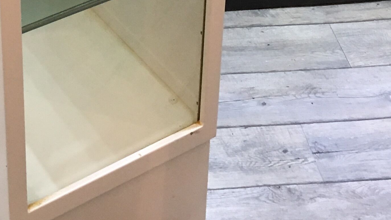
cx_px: 66
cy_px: -213
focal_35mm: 93
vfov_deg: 11.7
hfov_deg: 22.5
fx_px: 964
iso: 125
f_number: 2.2
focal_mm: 4.15
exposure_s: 1/33
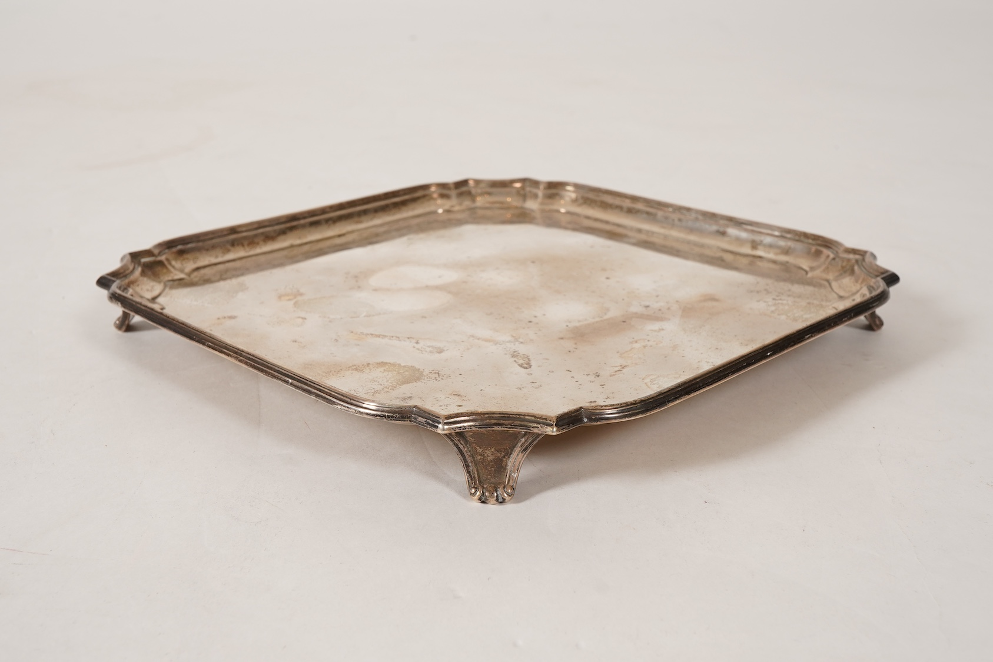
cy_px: 331
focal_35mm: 45
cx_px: 496
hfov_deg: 43.6
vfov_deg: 29.9
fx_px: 1241
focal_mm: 30
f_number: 16
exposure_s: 1/125
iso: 320
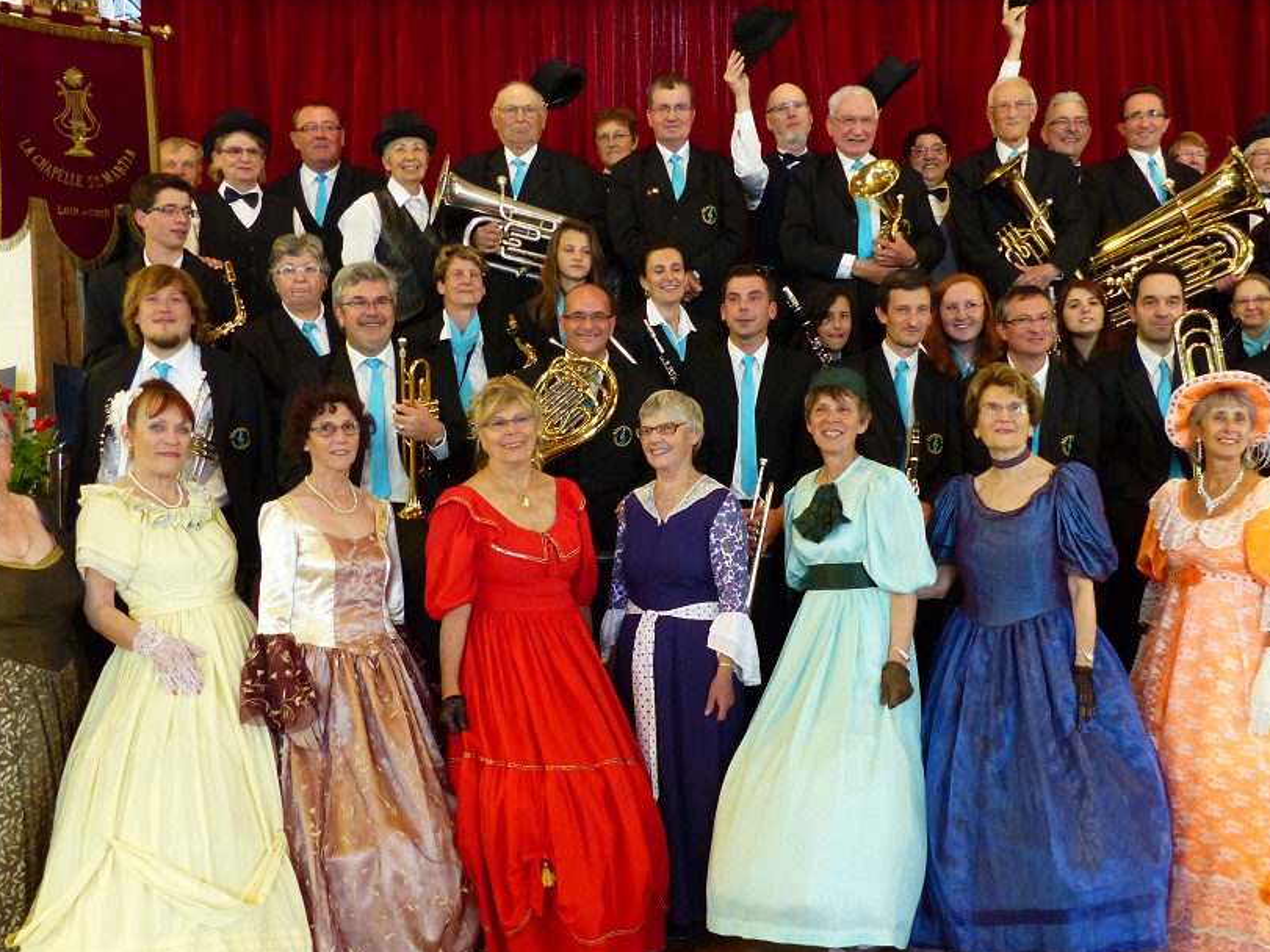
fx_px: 1357
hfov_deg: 50.1
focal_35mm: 37
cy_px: 543
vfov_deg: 38.6
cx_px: 698
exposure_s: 1/40
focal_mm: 5.3
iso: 400
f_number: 2.8
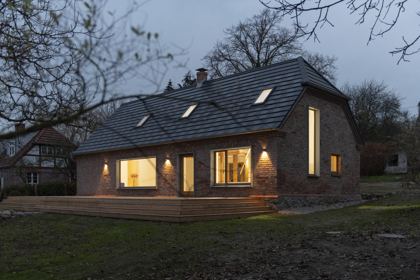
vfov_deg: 38.9
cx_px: 210
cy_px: 140
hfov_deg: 55.8
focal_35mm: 34
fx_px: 397
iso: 1000
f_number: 2.8
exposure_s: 1/50
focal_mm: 34
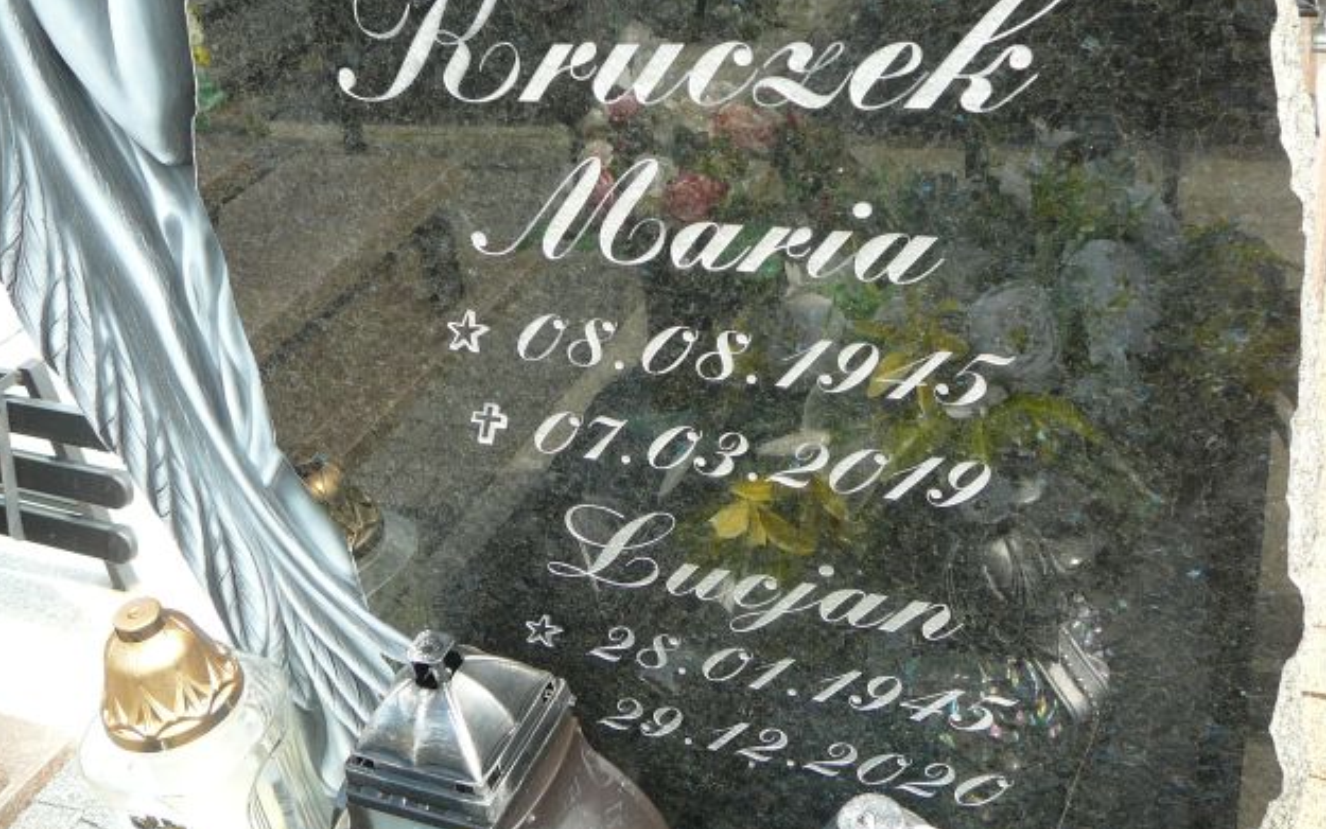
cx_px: 651
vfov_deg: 33.5
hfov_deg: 51.5
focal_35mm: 38
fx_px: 1374
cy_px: 352
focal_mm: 5.2
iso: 80
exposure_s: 1/160
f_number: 2.8
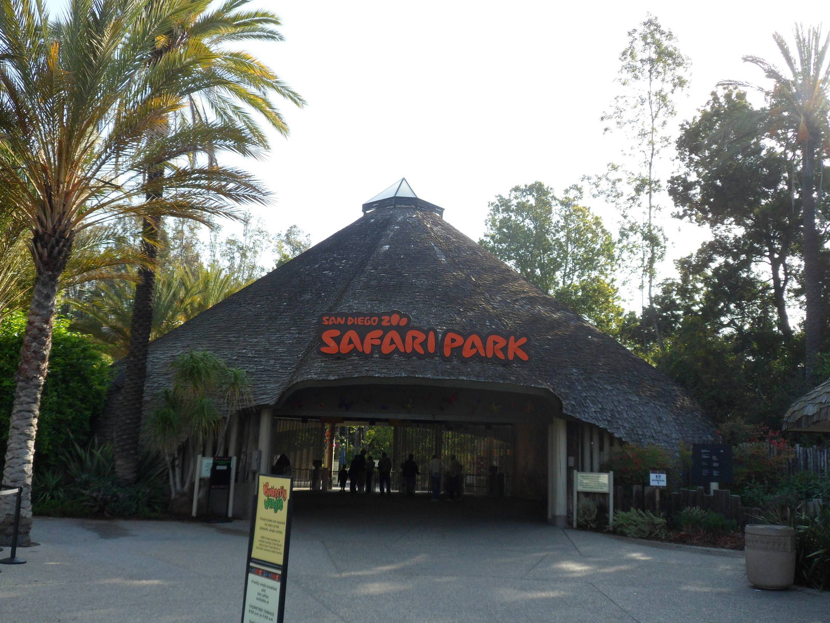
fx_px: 815
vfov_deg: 41.8
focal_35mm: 34
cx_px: 415
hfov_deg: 54.0
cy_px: 312
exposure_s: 1/250
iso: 80
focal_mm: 5.7
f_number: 3.7
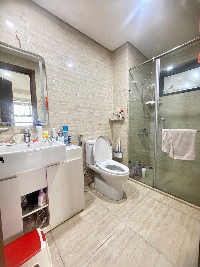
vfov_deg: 102.1
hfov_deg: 85.7
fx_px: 108
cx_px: 100
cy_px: 134
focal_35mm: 14
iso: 800
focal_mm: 2.22
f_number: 2.2
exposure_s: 1/100
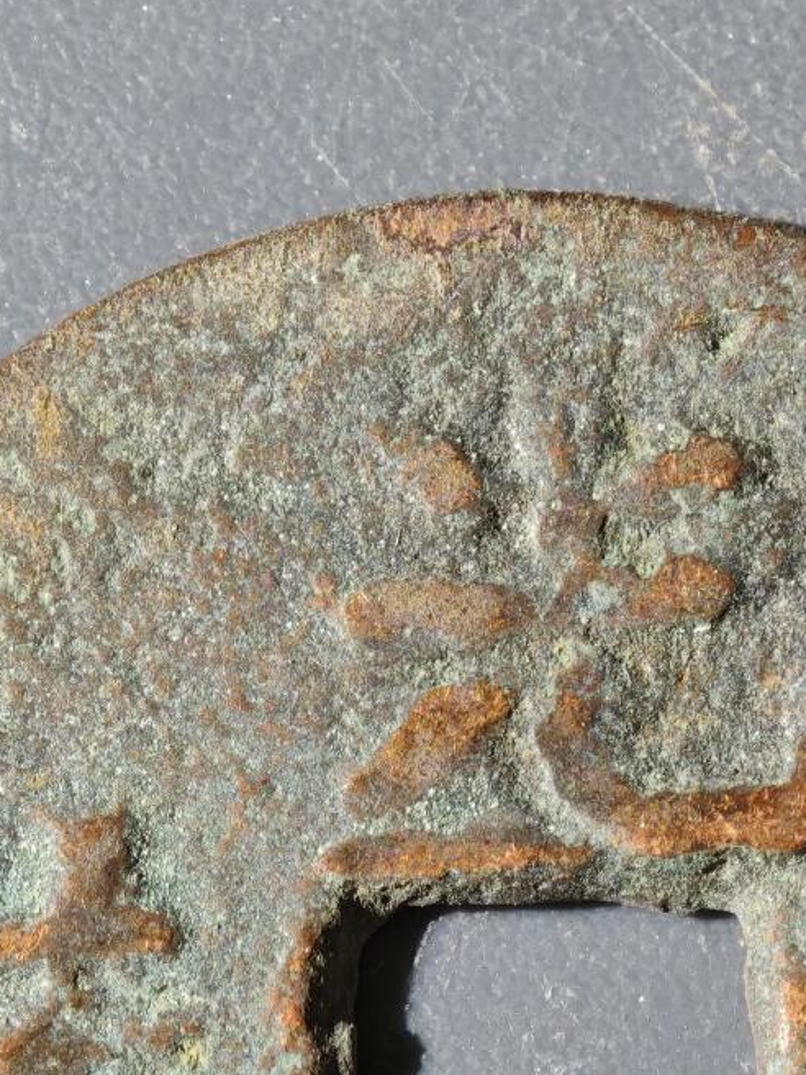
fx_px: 8258
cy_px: 1019
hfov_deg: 5.6
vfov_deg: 7.4
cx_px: 546
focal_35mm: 266
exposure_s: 1/98.3
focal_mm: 9
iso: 500
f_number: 2
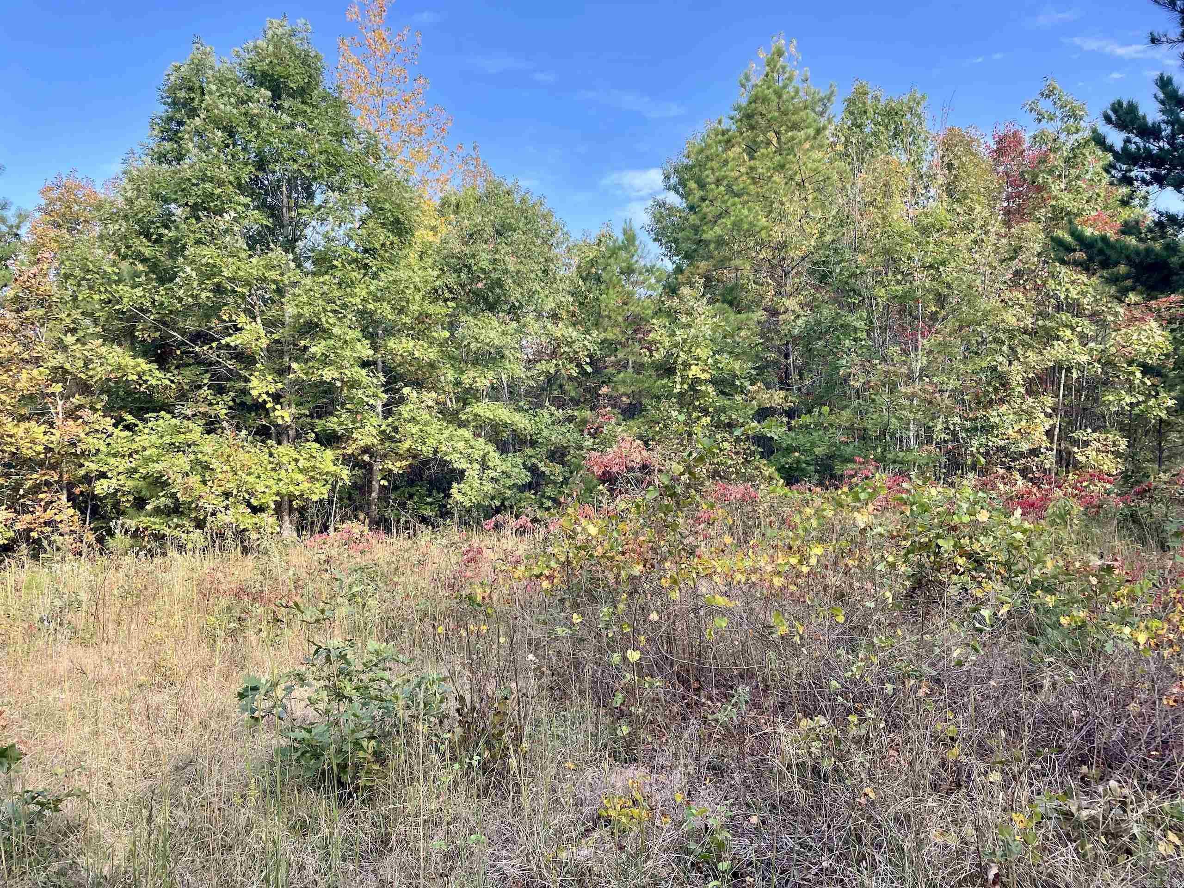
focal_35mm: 26
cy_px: 444
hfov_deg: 67.3
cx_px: 592
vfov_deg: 53.1
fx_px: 889
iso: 32
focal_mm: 4.2
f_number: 1.6
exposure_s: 1/535
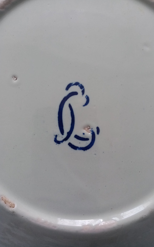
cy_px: 122
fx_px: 188
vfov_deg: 66.5
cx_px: 86
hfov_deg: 44.4
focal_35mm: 28
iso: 102
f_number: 1.8
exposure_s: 1/187
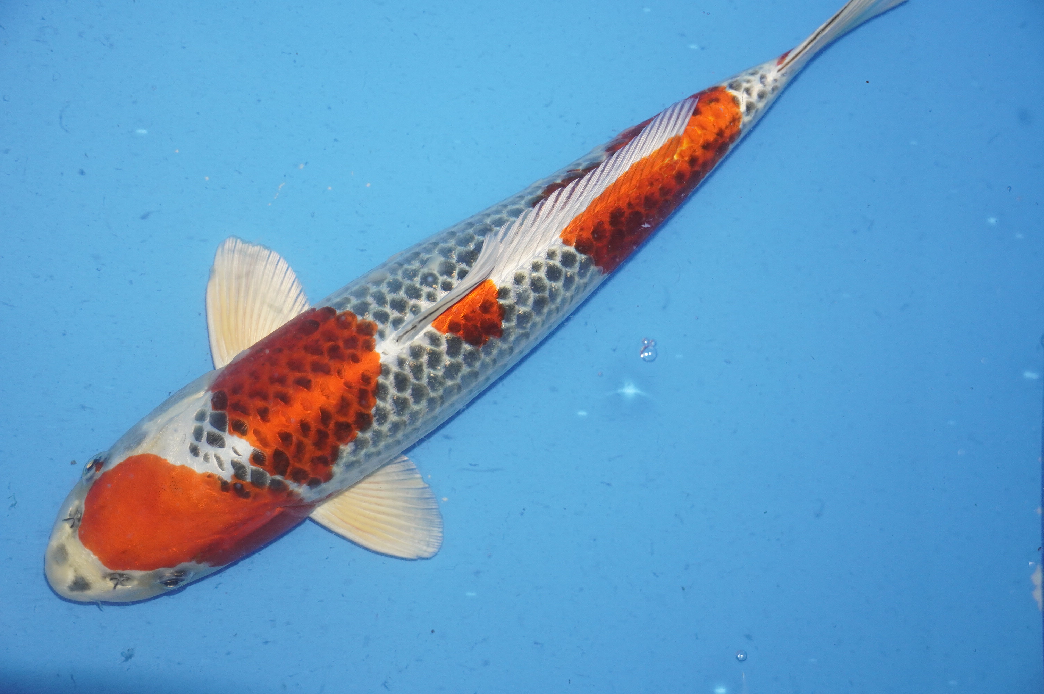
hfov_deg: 36.0
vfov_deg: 24.4
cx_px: 522
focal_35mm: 56
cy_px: 347
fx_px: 1608
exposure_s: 1/160
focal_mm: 37
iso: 1000
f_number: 4.5
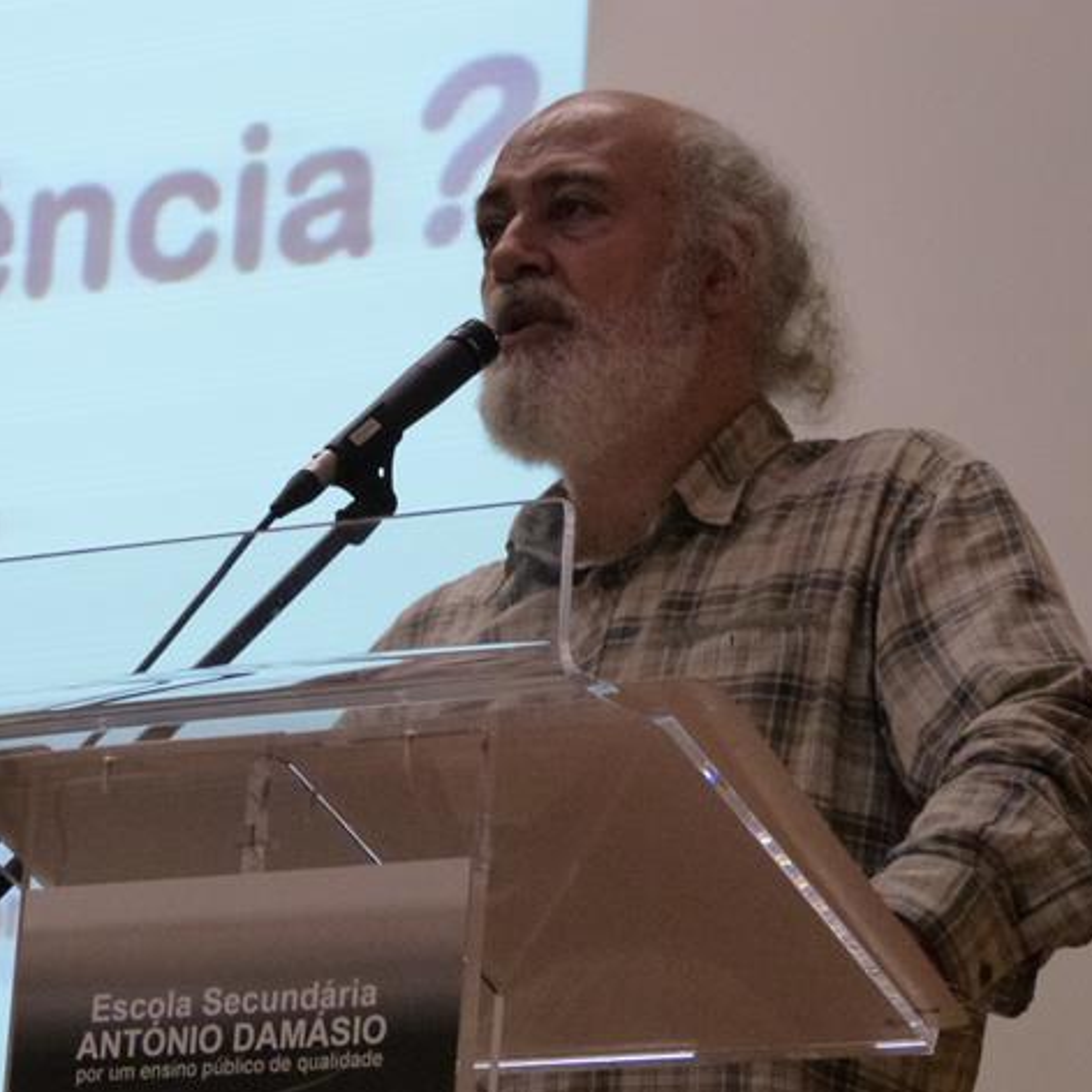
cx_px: 477
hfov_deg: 10.0
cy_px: 553
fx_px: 6246
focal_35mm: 175
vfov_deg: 10.0
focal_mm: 26.3
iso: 800
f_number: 3.7
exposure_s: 1/40
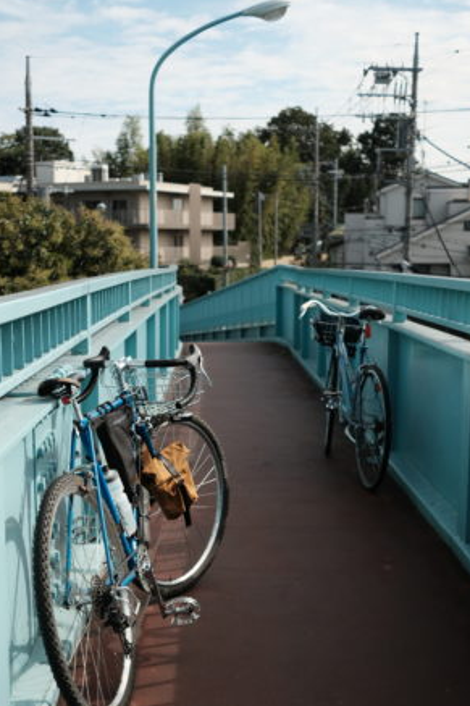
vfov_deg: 41.1
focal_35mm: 48
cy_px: 394
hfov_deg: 28.0
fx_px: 941
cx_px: 217
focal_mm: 27
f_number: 2.8
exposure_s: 1/4400
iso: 400
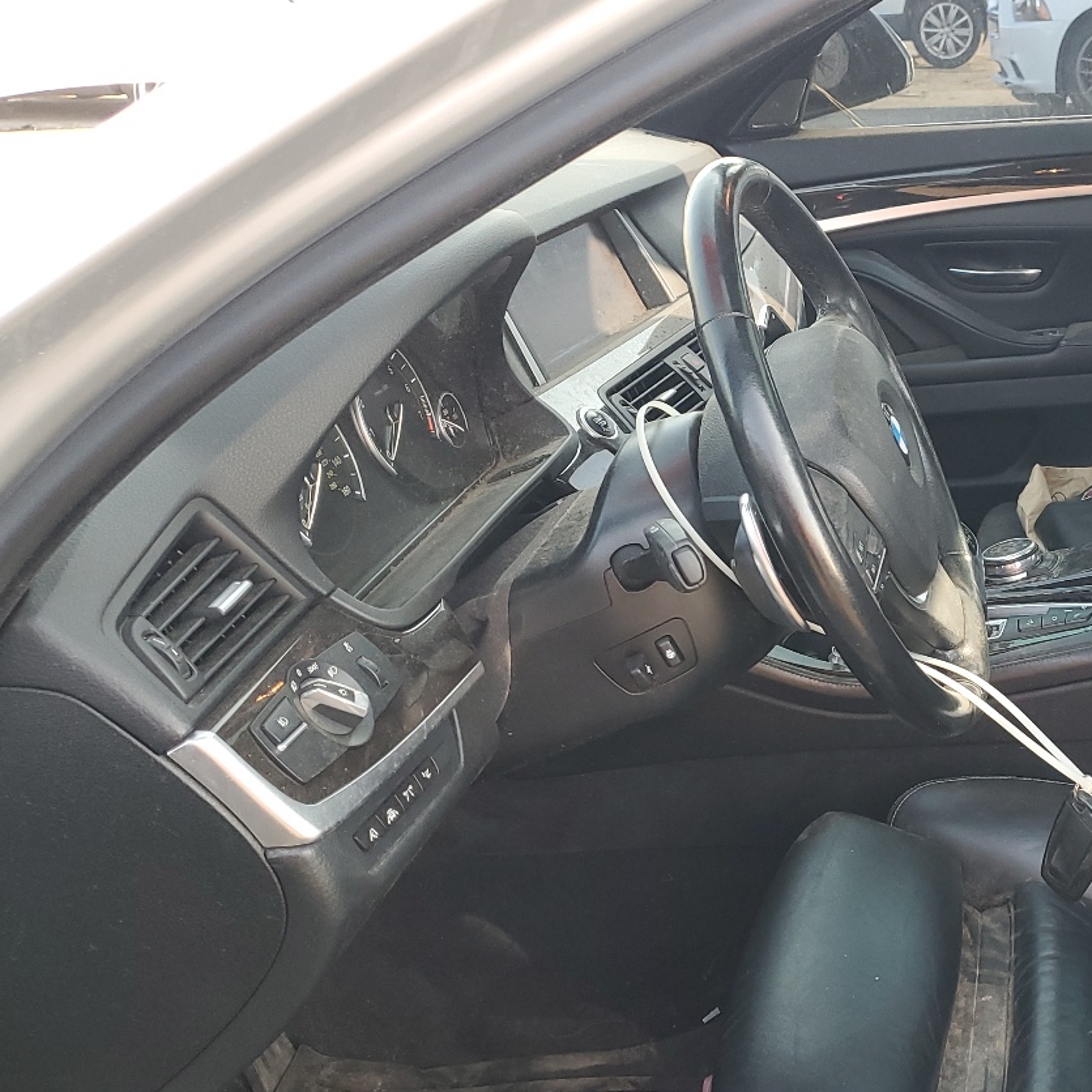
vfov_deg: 38.0
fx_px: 1570
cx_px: 978
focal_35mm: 44
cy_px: 703
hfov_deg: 36.1
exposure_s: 1/120
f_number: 1.5
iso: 65
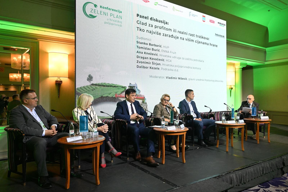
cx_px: 144
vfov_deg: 48.7
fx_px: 212
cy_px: 96
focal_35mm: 26
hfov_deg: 68.4
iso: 2800
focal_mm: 26.5
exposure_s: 1/80
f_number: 5.6
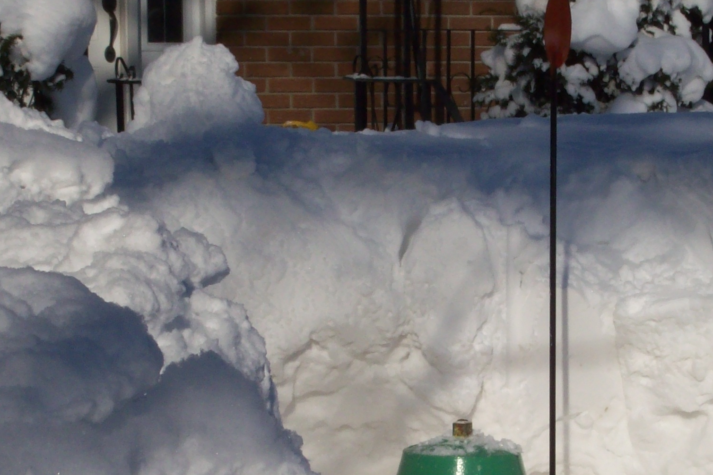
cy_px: 362
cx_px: 486
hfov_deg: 9.7
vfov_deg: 6.5
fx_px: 4199
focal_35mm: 212
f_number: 8.5
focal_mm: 18
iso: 80
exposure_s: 1/783
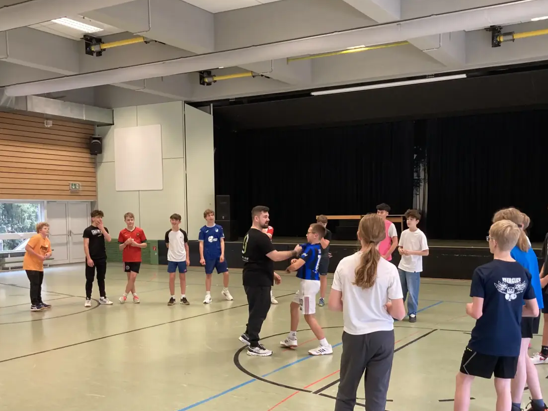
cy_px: 265
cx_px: 302
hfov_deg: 47.8
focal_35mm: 39
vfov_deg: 36.5
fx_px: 617
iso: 100
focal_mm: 3.99
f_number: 1.8
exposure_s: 1/50
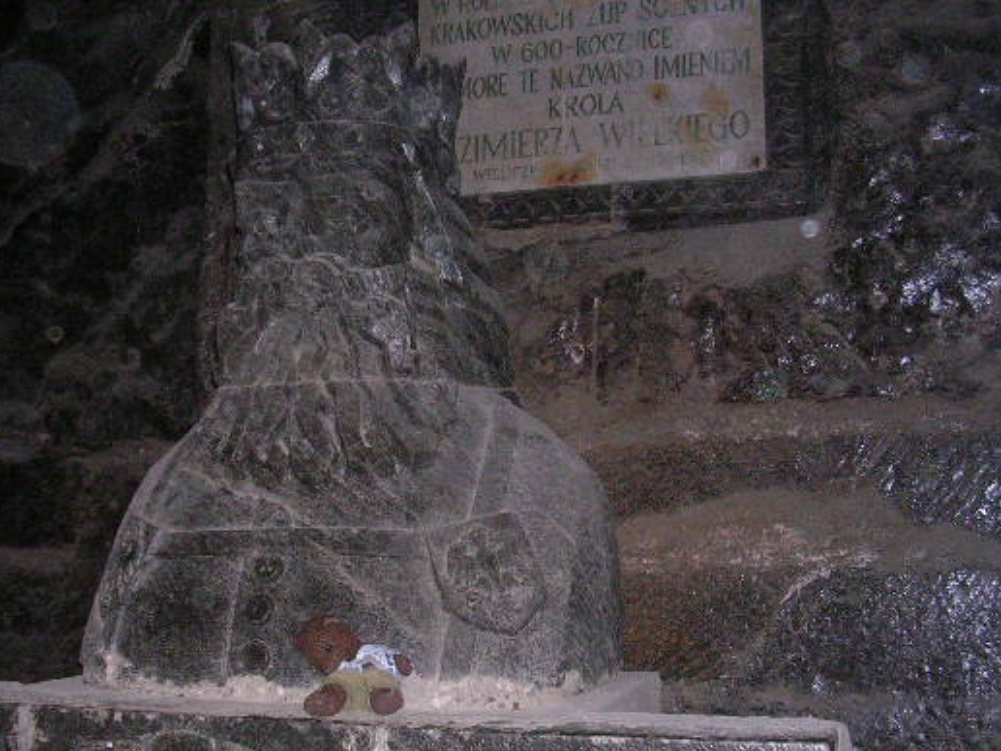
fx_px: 1359
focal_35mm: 47
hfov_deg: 40.4
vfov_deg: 30.9
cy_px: 418
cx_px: 453
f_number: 2.8
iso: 200
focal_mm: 5.8
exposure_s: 1/60.1
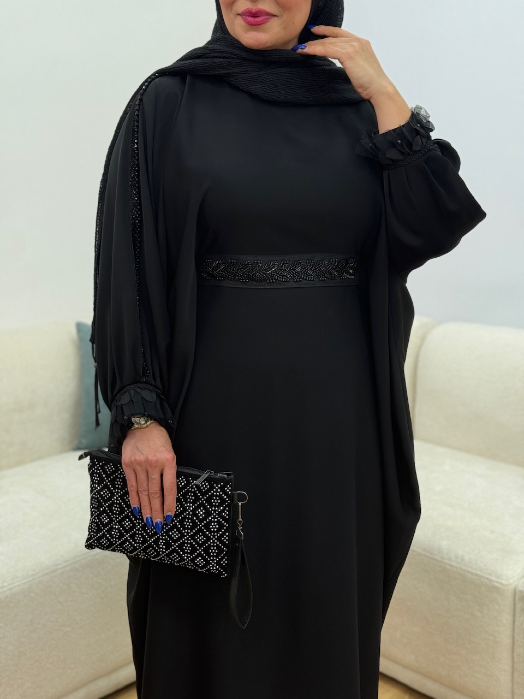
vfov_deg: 39.7
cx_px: 262
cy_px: 350
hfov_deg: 30.3
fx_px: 969
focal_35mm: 48
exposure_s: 1/334
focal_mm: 6.76
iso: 64
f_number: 1.78
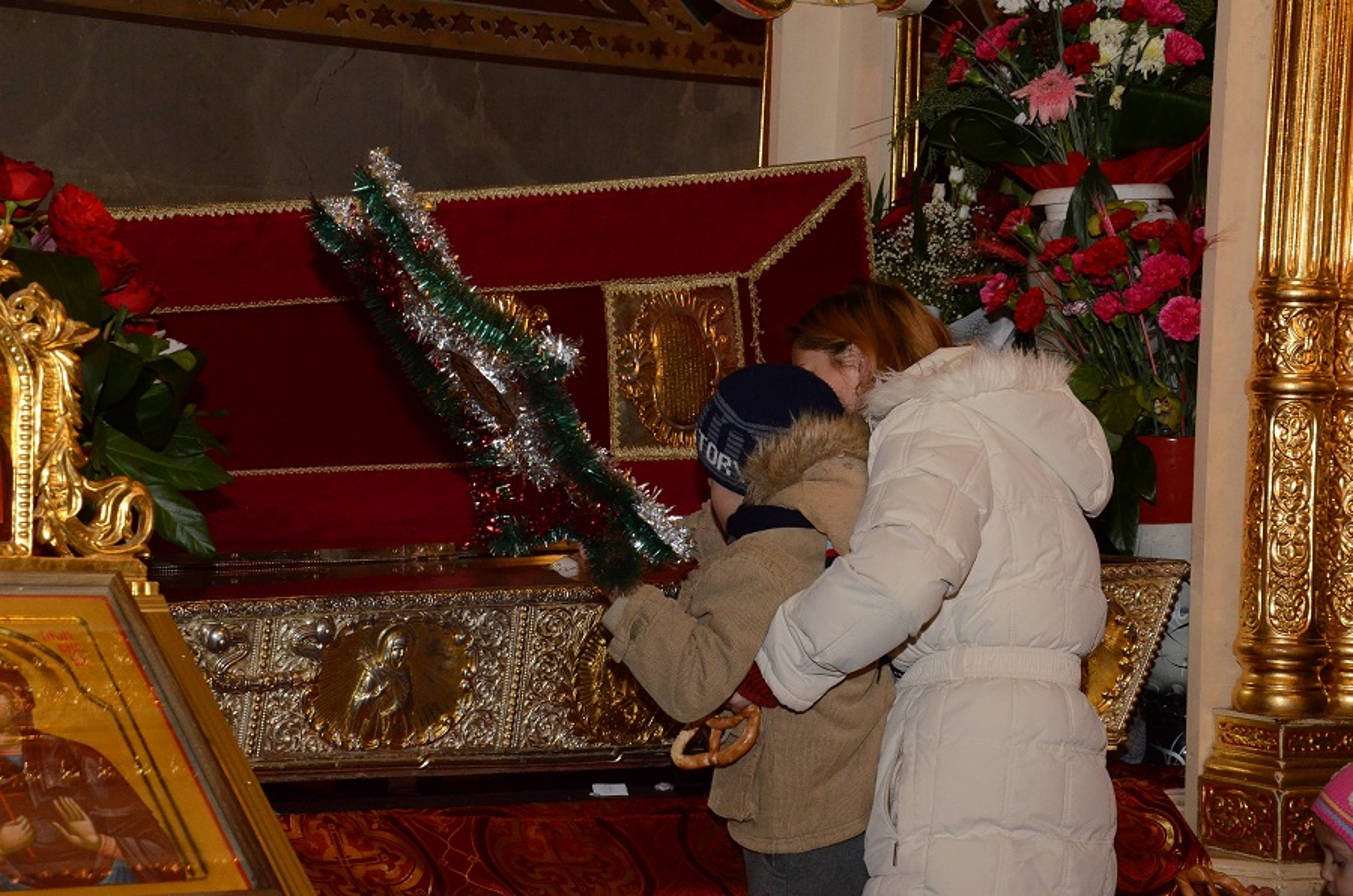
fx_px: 3488
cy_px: 448
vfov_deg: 14.6
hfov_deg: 22.0
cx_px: 676
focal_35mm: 93
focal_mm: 62
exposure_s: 1/60
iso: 2500
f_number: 9
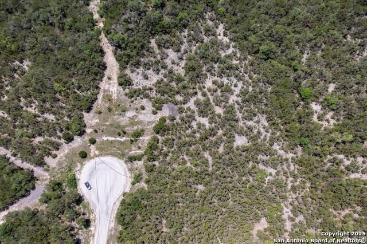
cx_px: 184
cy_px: 122
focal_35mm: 22
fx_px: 224
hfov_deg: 78.6
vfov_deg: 57.2
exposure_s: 1/90
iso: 120
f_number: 2.8
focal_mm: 8.38
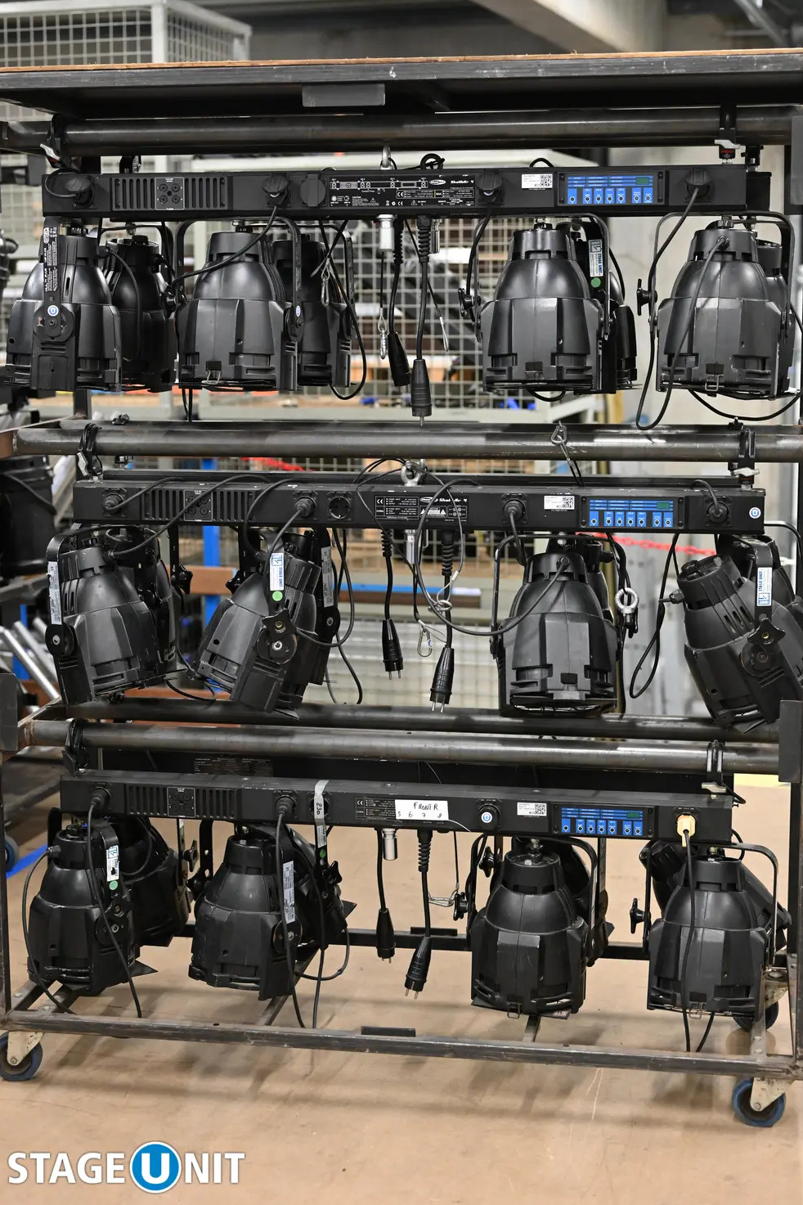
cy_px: 549
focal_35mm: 55
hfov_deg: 24.6
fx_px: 1840
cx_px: 415
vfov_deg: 36.2
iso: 3200
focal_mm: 50
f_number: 2.8
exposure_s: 1/100
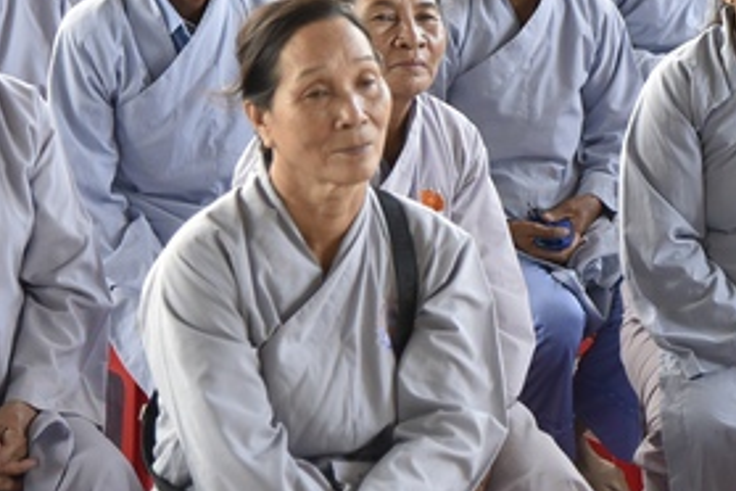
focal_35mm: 175
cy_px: -73
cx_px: 762
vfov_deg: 7.8
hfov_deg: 11.6
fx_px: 3577
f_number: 4
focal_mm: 75
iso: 500
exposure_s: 1/125
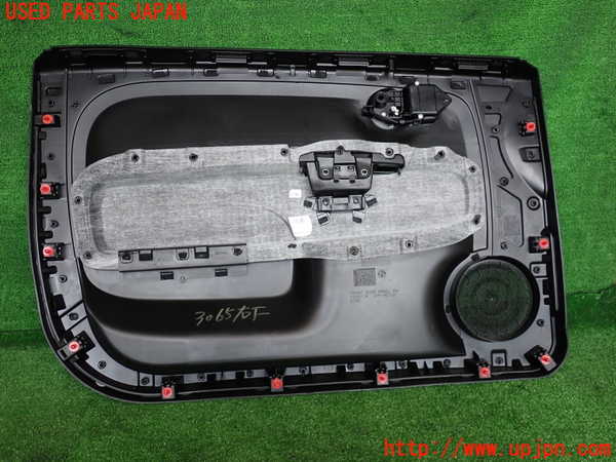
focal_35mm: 30
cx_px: 308
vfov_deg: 46.8
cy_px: 231
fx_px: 534
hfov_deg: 60.0
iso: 100
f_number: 2.3
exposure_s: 1/100
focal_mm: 5.4
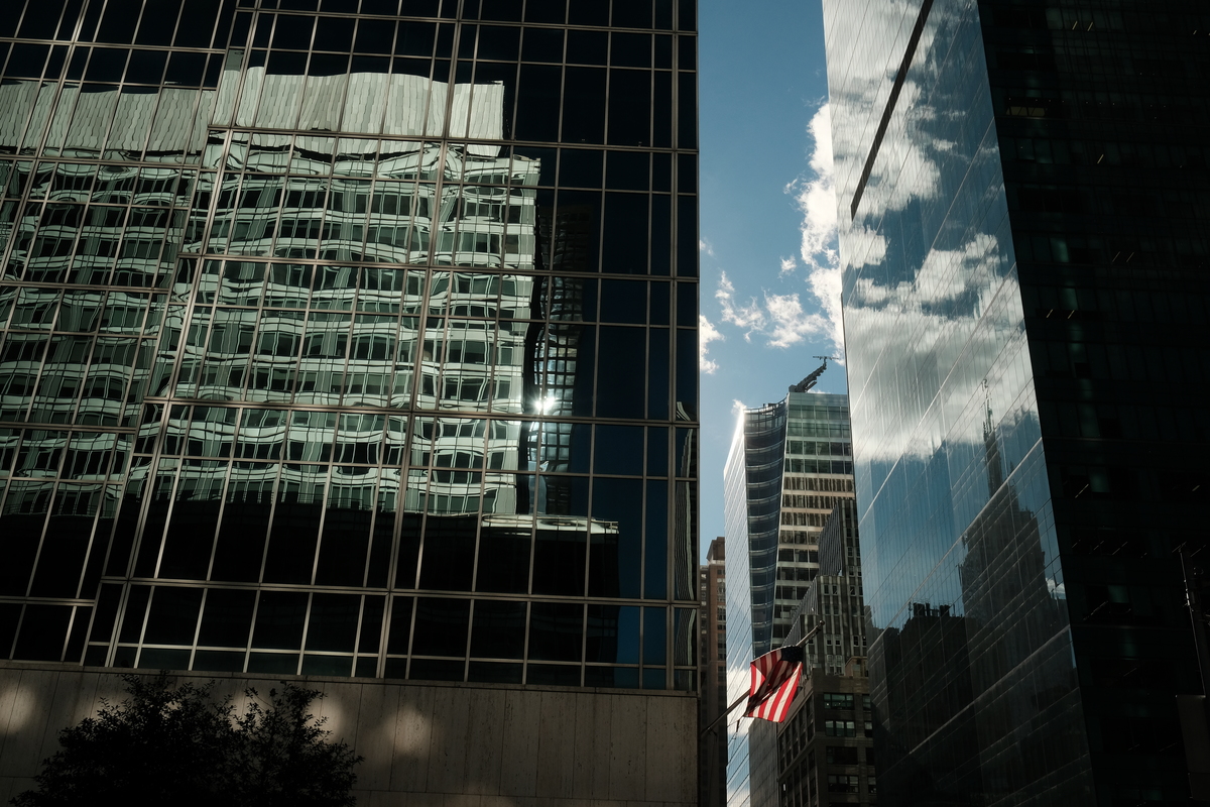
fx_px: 1176
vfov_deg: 37.9
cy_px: 404
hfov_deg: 54.4
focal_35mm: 35
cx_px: 605
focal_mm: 23
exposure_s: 1/500
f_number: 14
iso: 500
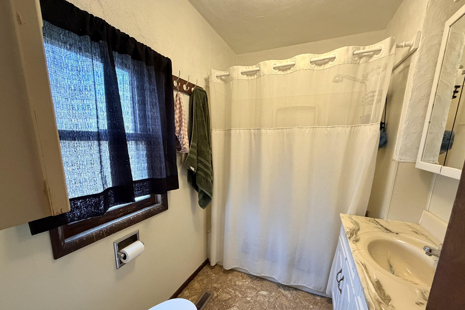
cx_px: 236
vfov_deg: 76.9
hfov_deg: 100.4
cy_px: 177
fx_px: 194
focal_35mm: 15
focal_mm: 2.22
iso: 400
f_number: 2.2
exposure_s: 1/60
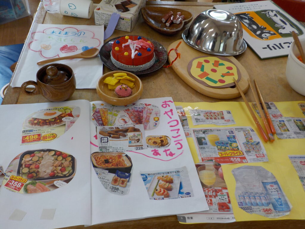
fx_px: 264
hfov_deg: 60.0
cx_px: 152
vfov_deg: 46.8
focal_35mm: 30
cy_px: 114
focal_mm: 4.1
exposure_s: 1/50
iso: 125
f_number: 3.3
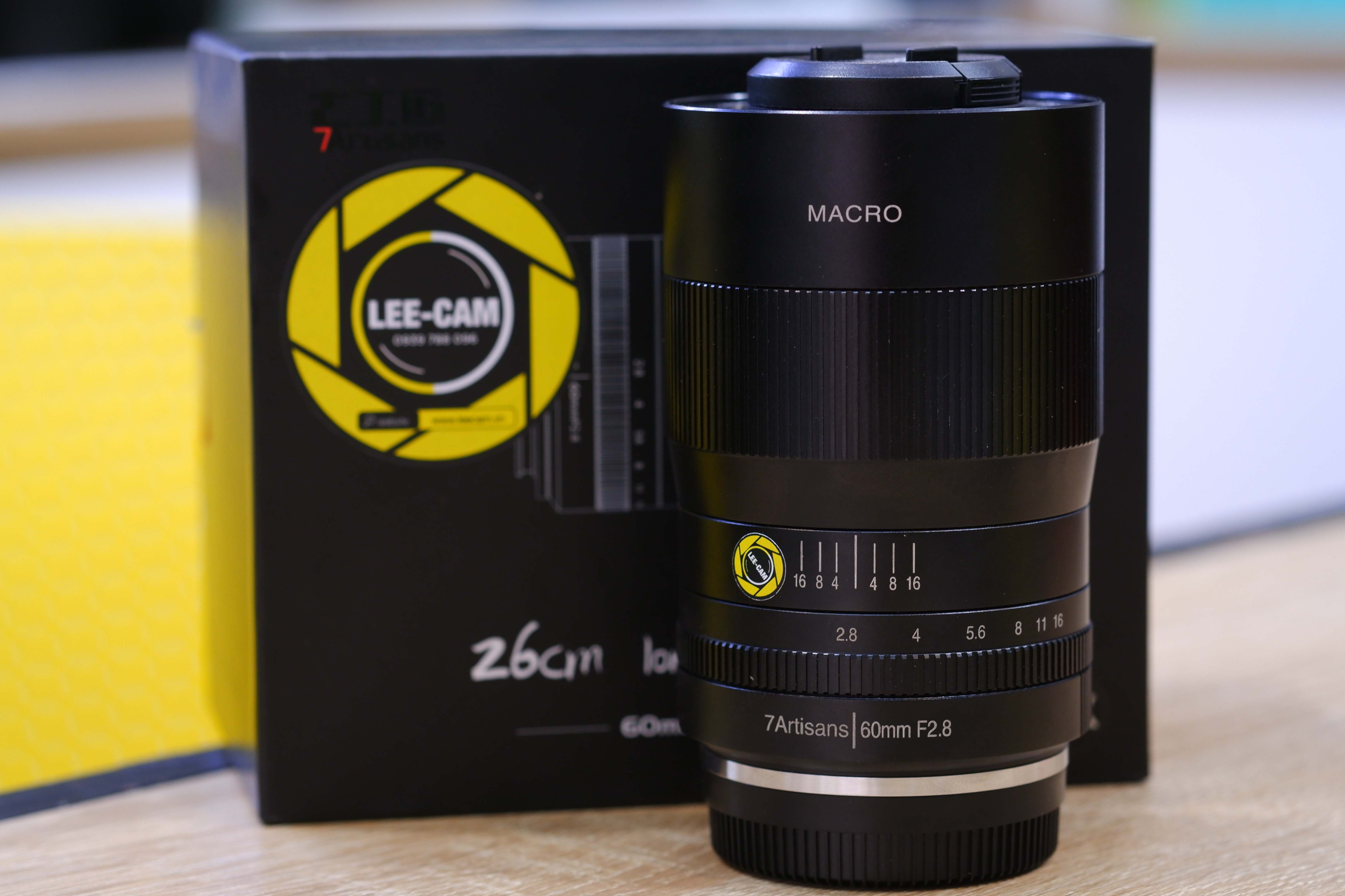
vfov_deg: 15.0
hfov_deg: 22.4
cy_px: 447
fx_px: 3400
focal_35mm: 91
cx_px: 676
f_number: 4.5
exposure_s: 1/30
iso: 800
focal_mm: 60
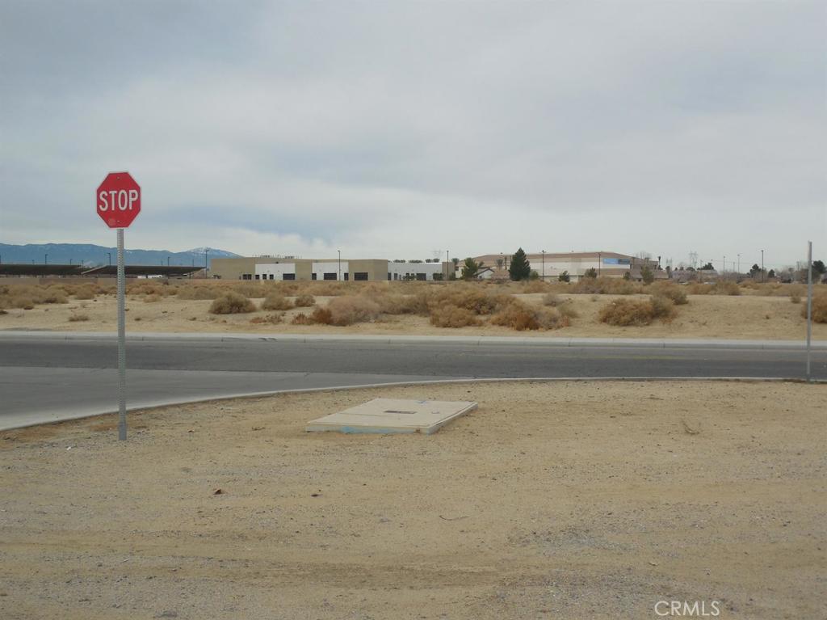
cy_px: 310
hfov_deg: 47.9
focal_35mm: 39
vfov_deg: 36.8
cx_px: 414
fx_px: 931
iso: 125
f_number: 3.8
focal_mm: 7
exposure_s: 1/640
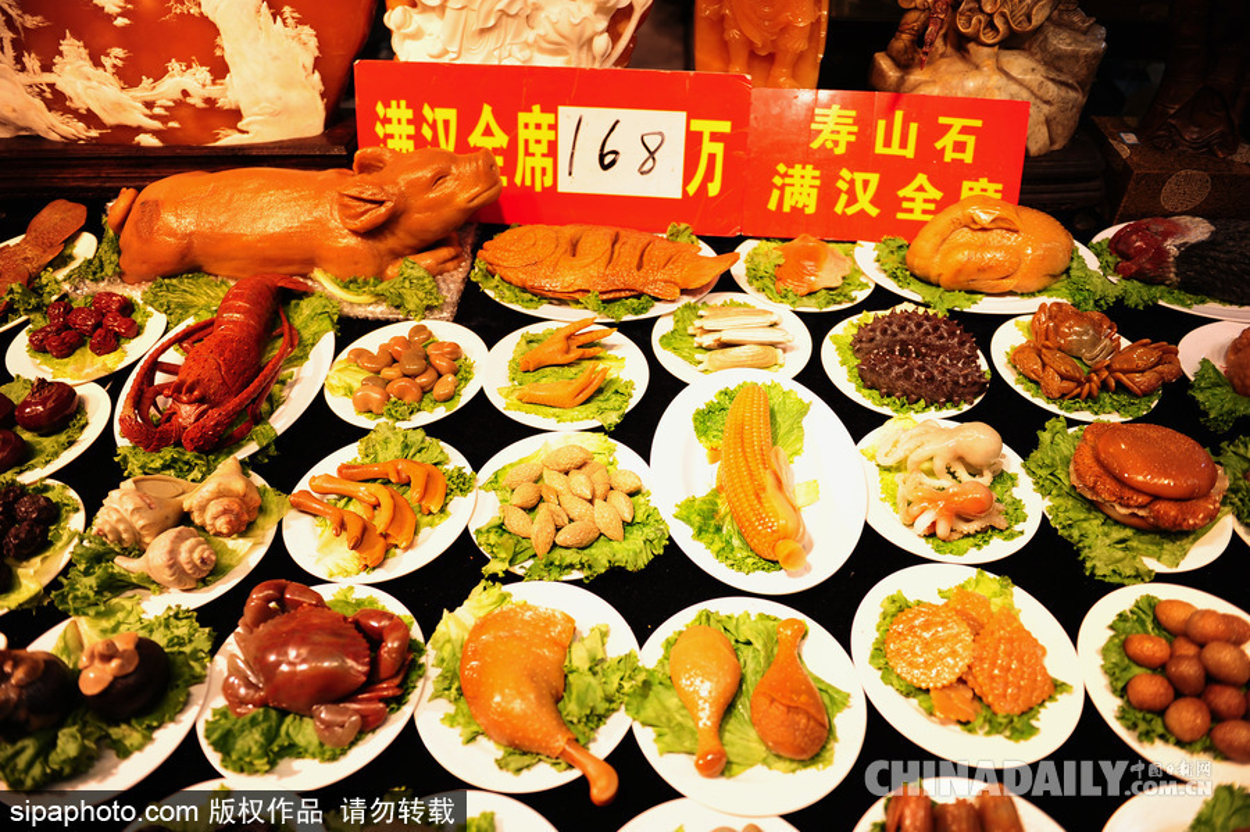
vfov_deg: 53.1
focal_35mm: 24
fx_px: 833
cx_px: 625
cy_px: 416
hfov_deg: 73.8
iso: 200
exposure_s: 1/250
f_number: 2.8
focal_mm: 24
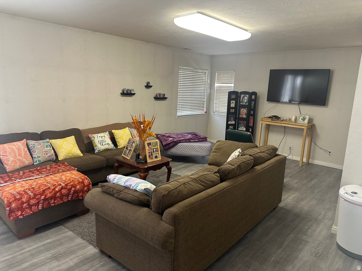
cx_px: 181
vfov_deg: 56.8
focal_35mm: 24
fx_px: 251
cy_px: 136
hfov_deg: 71.6
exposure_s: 1/60
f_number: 1.78
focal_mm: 6.86
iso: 250
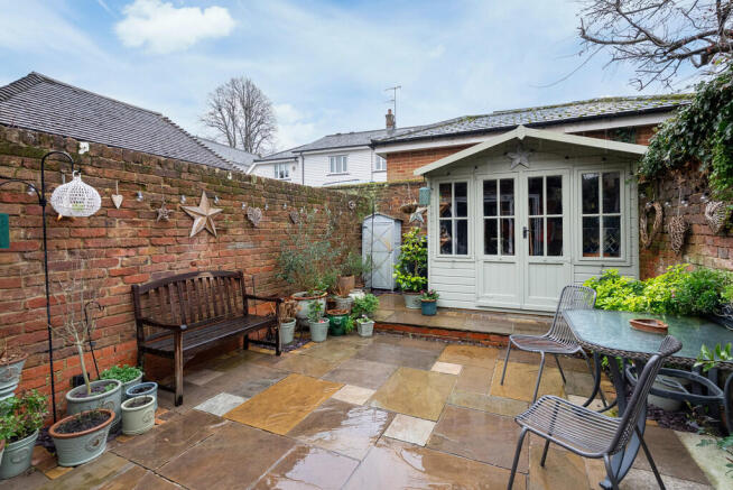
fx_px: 326
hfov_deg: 96.7
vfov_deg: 73.8
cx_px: 366
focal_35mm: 16
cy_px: 245
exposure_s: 1/125
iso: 2000
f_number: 7.1
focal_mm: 16
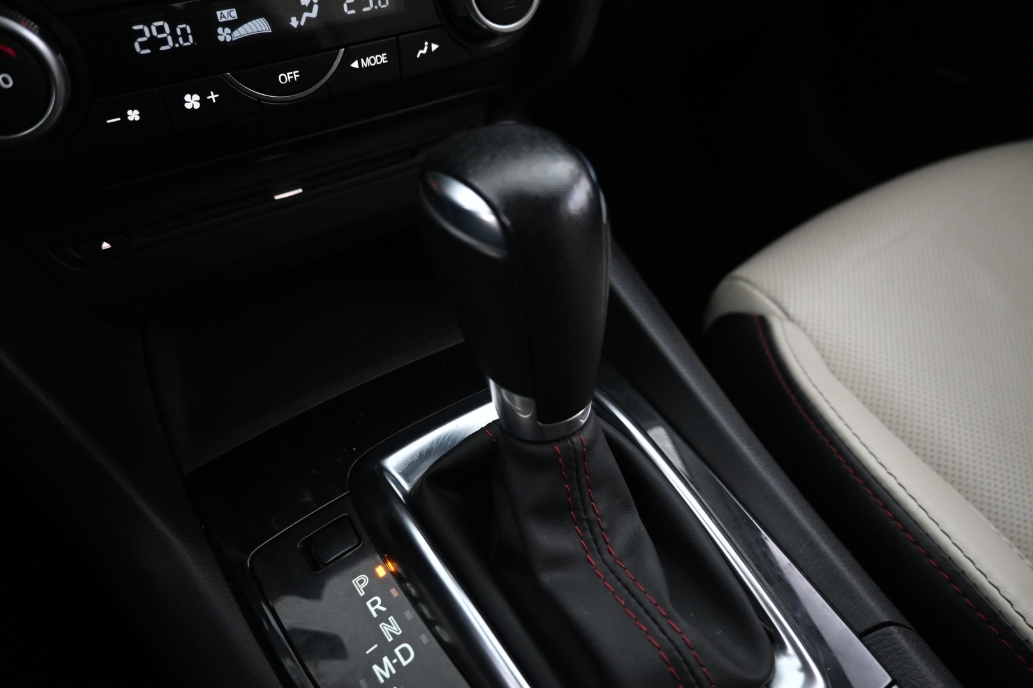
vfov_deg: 53.1
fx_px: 689
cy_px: 344
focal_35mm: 24
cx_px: 516
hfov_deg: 73.7
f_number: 3.5
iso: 2200
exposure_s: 1/25
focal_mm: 16
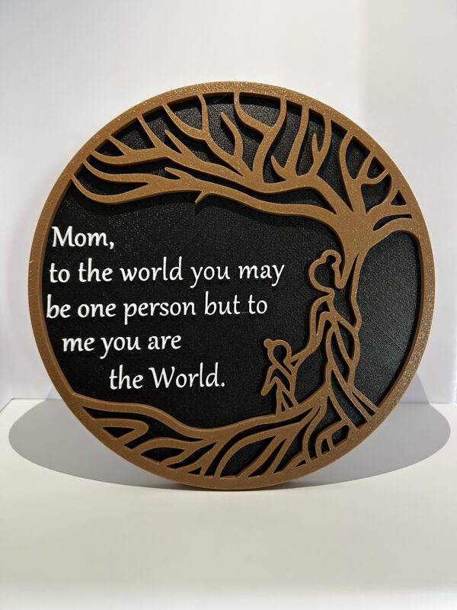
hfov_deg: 53.1
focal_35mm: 26
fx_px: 458
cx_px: 228
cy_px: 305
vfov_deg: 67.3
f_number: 1.5
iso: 320
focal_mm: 5.7
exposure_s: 1/60
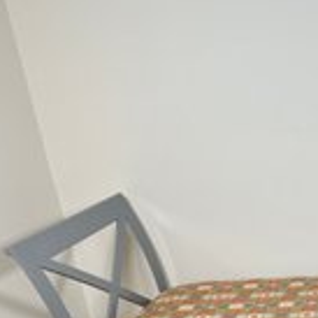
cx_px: 352
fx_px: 551
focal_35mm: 53
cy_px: 273
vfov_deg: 31.0
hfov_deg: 29.1
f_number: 1.78
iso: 100
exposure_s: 1/120
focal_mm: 6.86
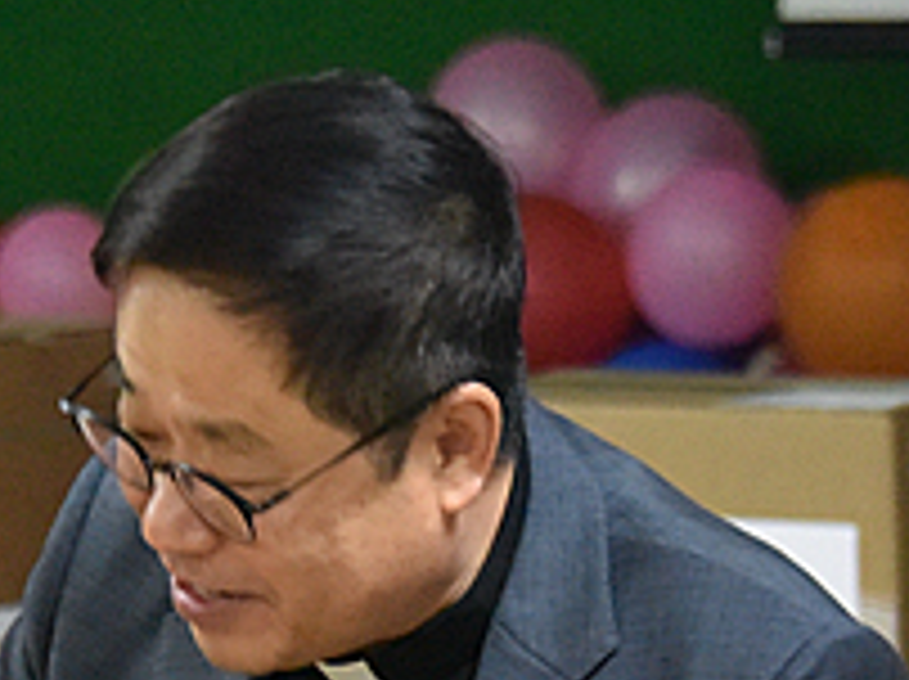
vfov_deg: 3.7
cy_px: 673
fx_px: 10491
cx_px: 288
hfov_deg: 5.0
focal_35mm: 400
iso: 7200
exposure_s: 1/125
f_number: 5.3
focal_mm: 105
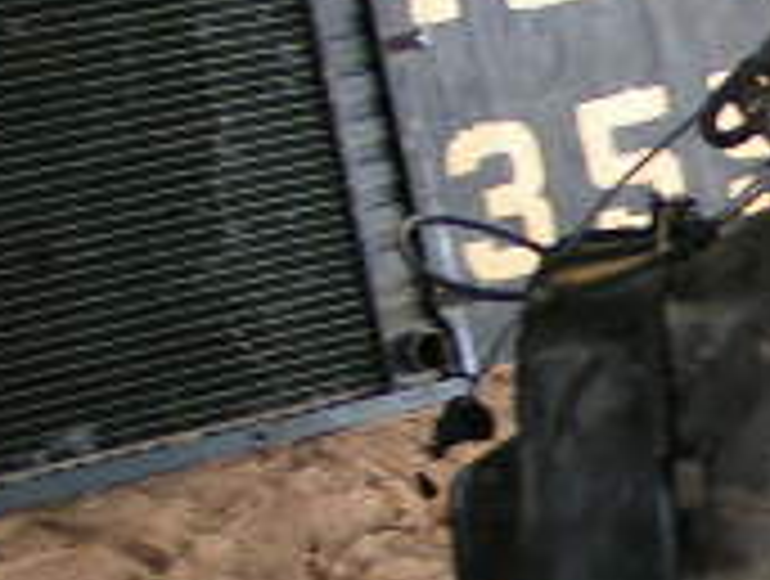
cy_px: 400
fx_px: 4079
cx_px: 1373
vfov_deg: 8.1
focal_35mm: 183
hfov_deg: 10.2
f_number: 2.8
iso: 80
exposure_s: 1/50
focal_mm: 7.6
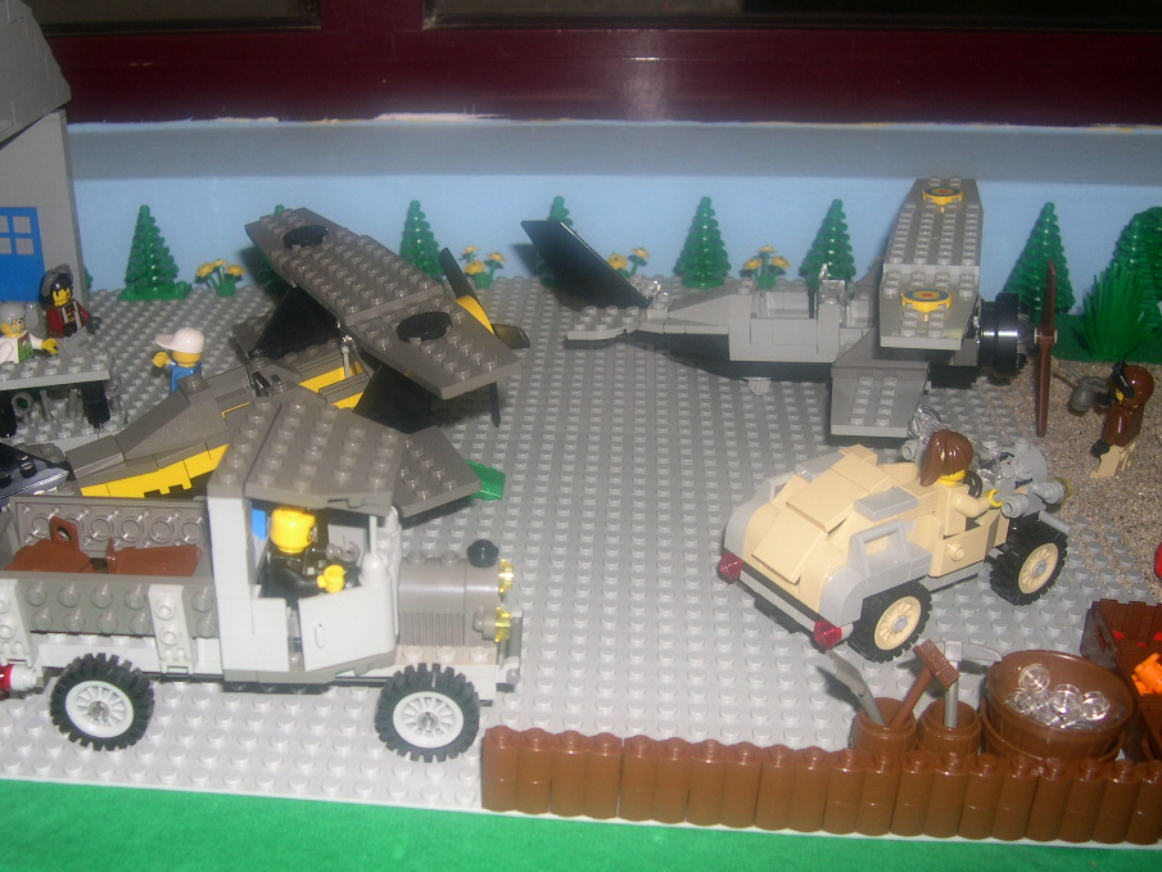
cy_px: 476
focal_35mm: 43
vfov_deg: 33.6
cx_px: 508
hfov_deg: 43.8
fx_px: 1444
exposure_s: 1/60
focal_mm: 8
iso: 100
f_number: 2.8
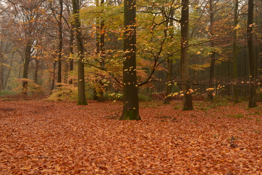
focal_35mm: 39
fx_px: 284
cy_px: 88
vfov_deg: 34.2
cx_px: 131
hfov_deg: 49.5
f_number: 8
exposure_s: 1/4
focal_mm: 26
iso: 100
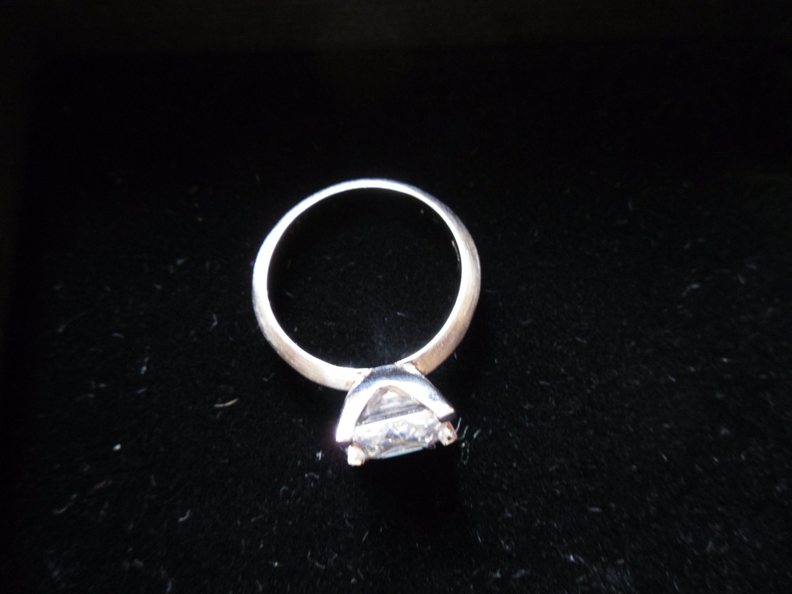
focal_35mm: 45
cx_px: 396
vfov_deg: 32.2
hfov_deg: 42.1
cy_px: 297
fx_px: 1030
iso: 400
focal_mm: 6.3
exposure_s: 1/5
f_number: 3.5
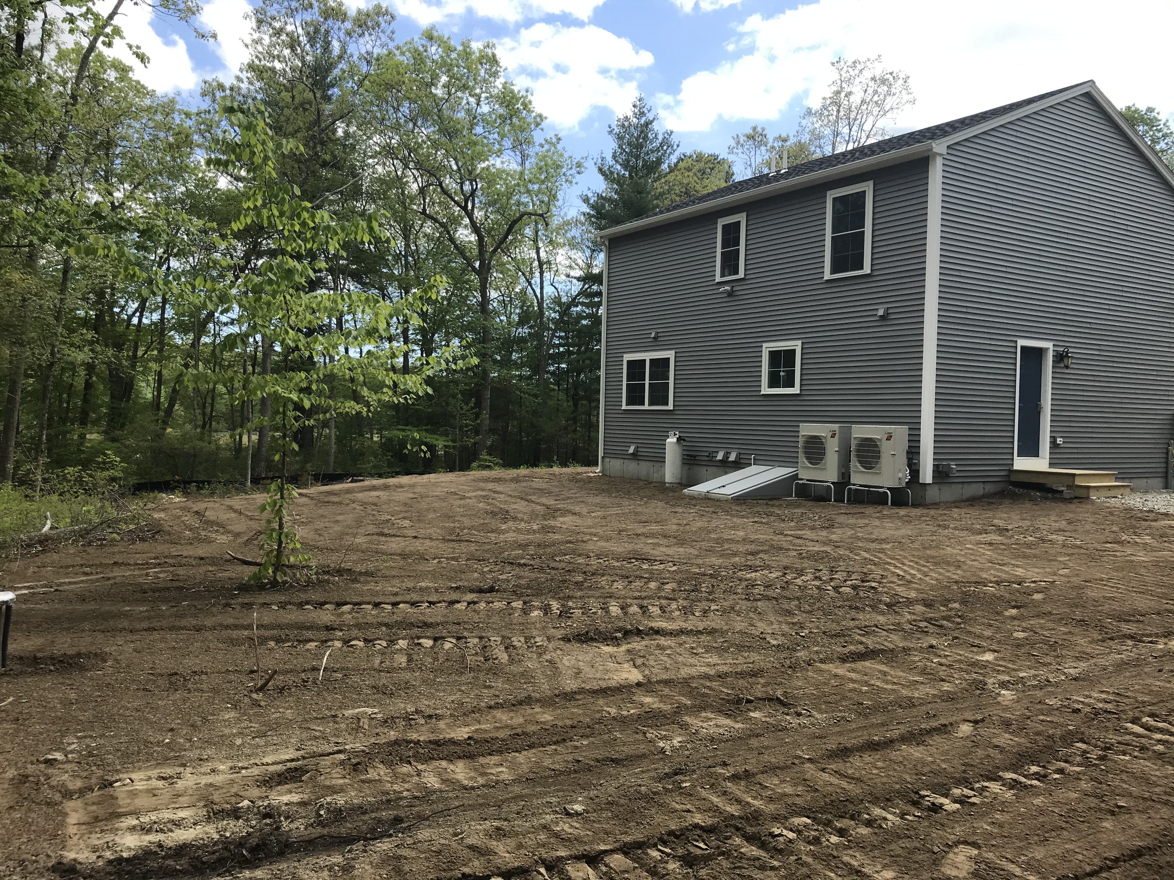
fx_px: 950
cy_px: 440
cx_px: 587
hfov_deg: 63.4
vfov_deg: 49.7
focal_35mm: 28
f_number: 1.8
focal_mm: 3.99
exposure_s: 1/1330
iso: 20
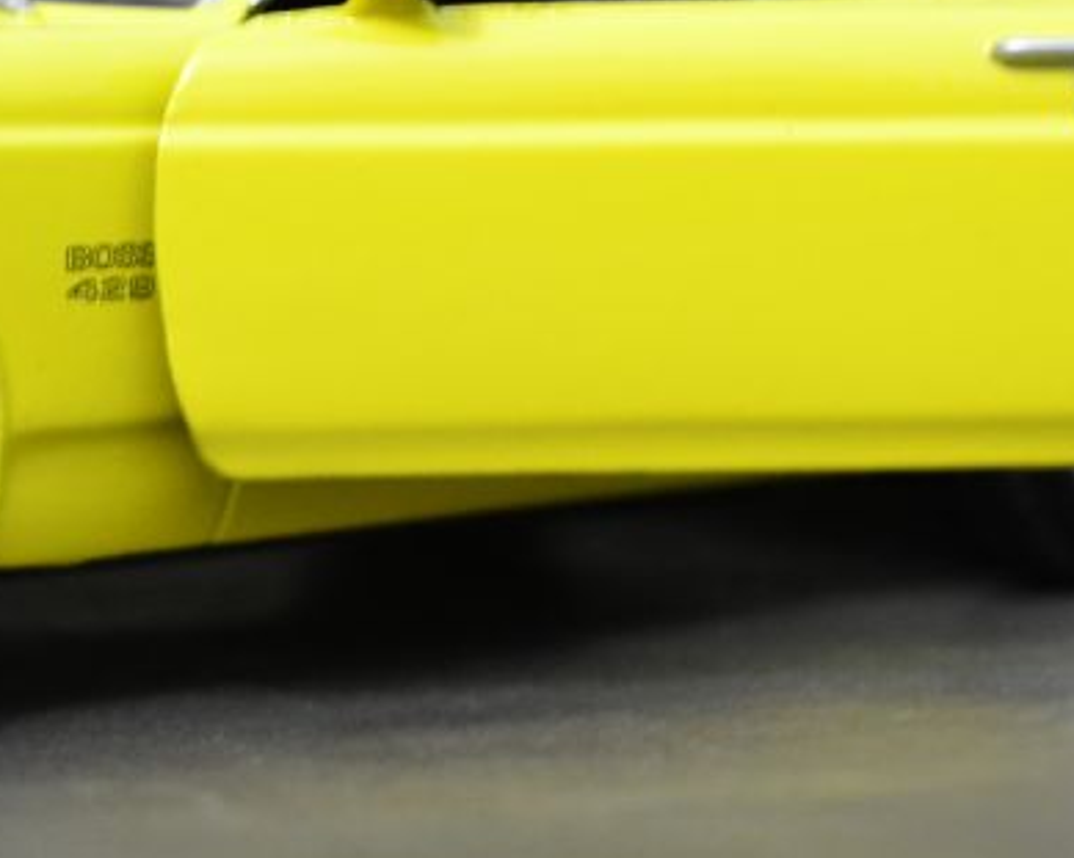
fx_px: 4004
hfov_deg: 15.1
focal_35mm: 126
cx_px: 157
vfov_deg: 12.2
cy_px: 415
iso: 800
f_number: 5
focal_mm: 34
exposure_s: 1
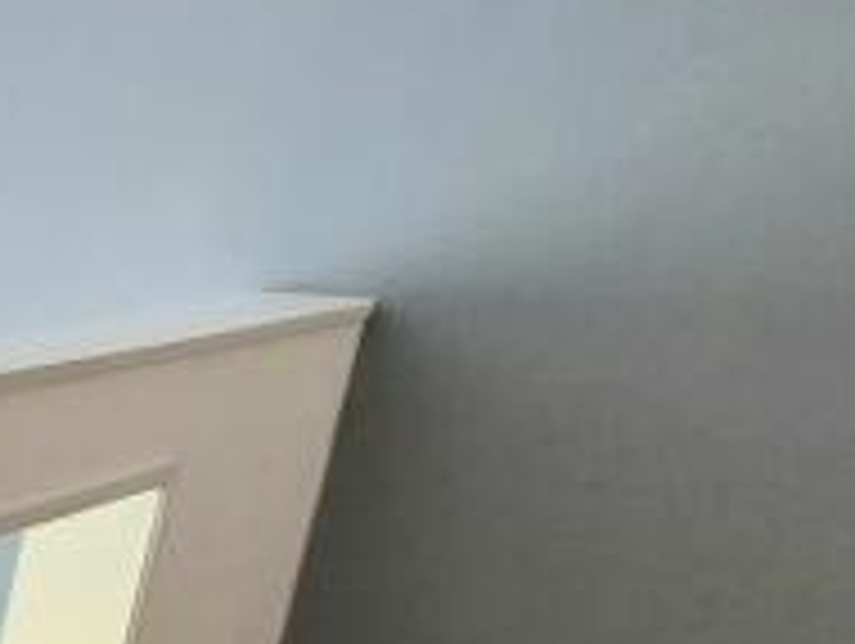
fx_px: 1731
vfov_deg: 18.7
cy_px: 950
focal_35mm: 70
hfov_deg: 16.0
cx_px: -1107
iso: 100
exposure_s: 1/50
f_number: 2.2
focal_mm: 1.74
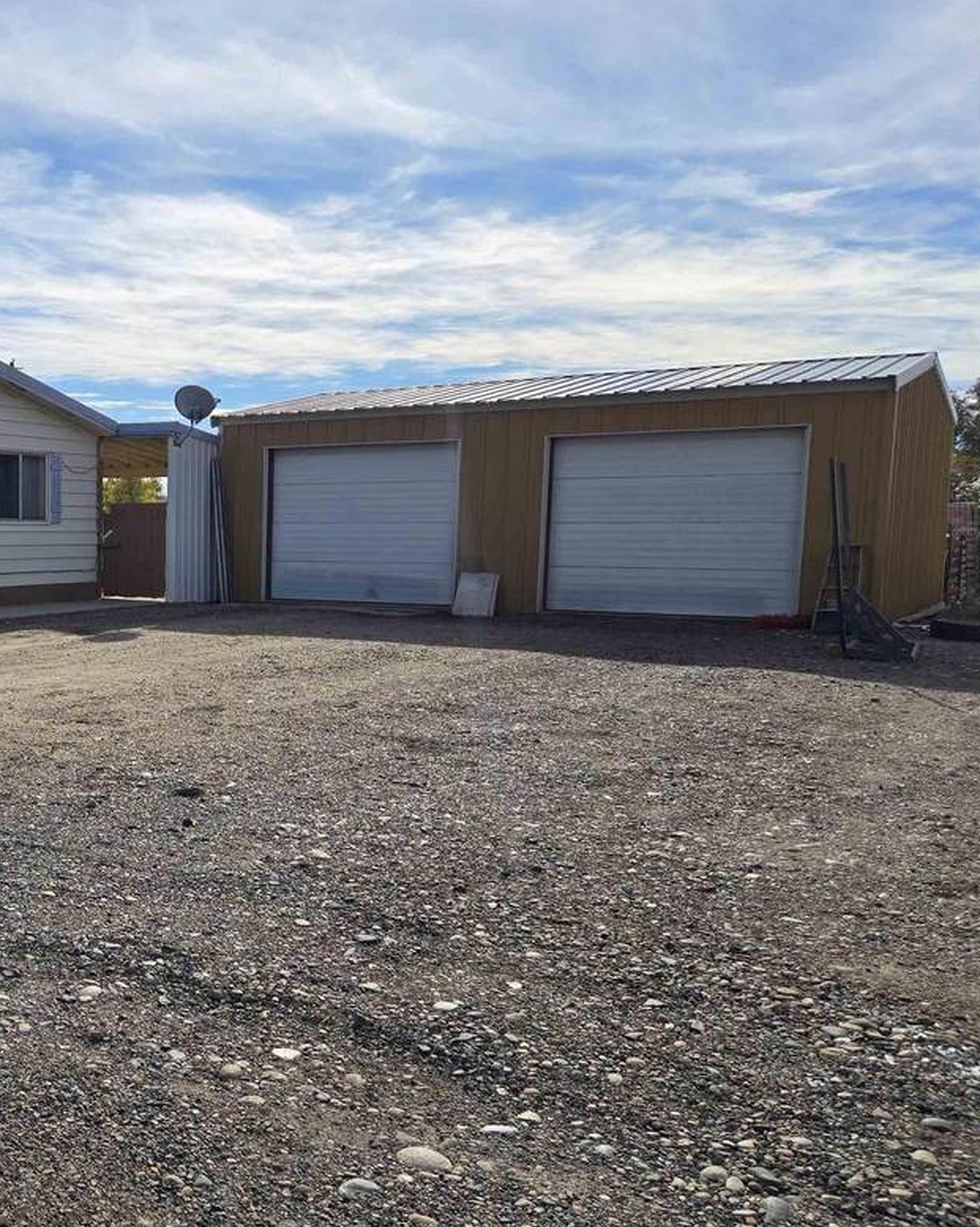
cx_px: 32
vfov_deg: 49.1
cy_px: 625
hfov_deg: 36.6
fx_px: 1342
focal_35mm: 37
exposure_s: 1/3203
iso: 25
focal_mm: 5.4
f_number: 1.8
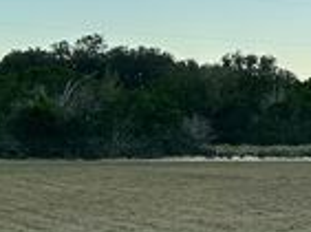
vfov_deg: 11.5
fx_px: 1147
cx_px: 510
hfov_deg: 14.1
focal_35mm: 128
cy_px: 169
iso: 80
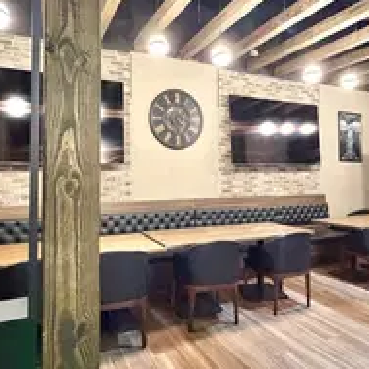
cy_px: 163
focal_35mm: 26
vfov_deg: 60.8
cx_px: 181
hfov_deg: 60.9
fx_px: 314
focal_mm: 2.22
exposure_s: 1/40
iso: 1600
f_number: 2.2
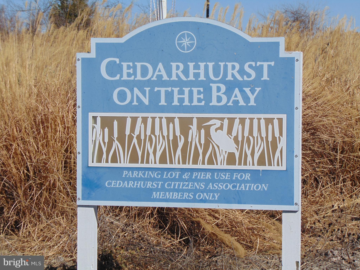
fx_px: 1123
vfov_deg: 13.7
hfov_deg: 18.2
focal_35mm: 108
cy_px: 135
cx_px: 180
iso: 80
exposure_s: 1/250
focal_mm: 19.4
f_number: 10.1
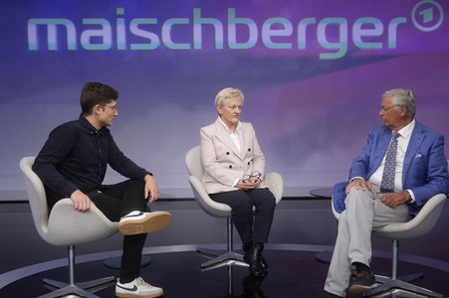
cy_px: 149
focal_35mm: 45
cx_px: 224
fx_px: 561
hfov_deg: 43.6
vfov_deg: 29.8
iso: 640
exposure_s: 1/250
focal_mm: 30
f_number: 2.2
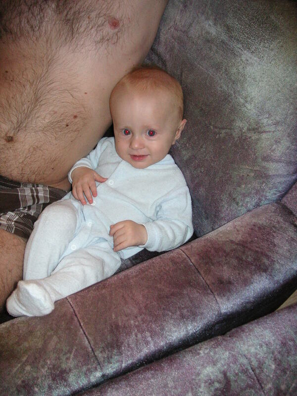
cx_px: 148
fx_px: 423
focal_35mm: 37
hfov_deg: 38.7
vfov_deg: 50.1
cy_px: 198
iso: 160
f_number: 2.8
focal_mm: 6.1
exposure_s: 1/45
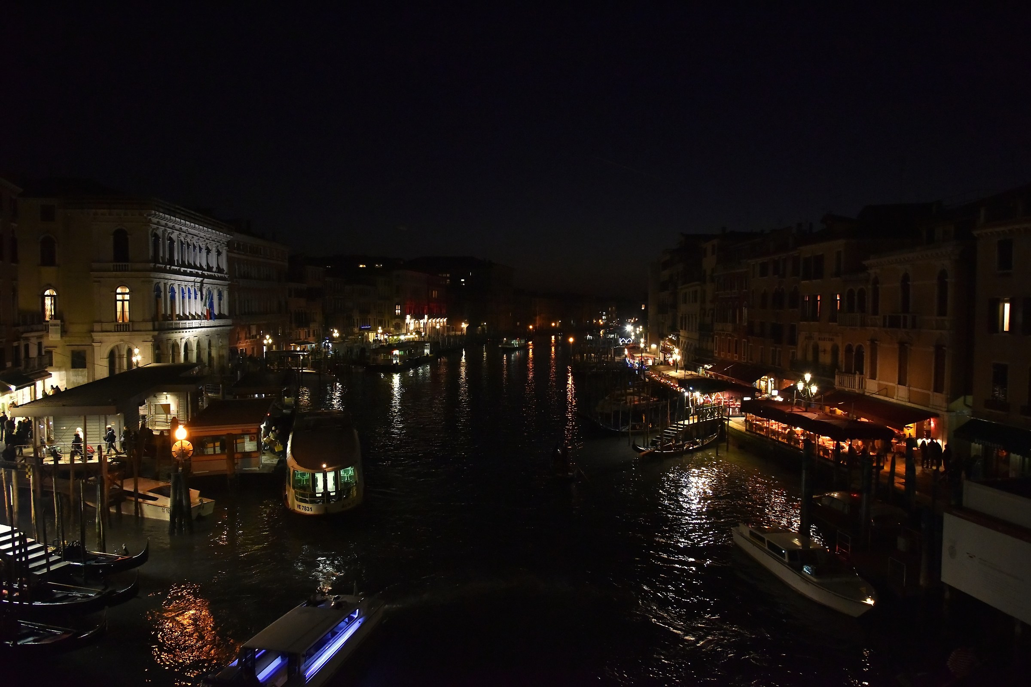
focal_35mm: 24
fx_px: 687
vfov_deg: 53.2
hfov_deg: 73.7
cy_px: 344
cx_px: 516
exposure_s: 1/30
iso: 5600
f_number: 6.3
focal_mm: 24
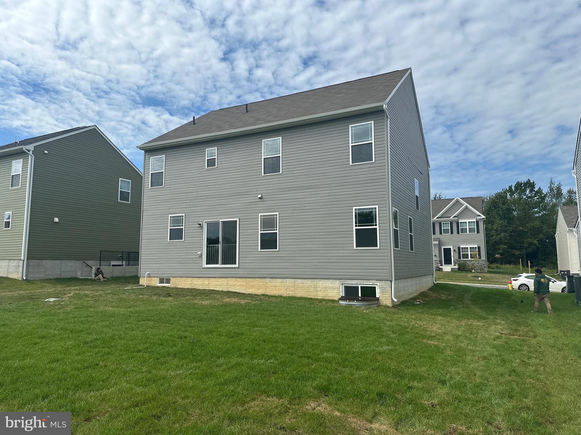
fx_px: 403
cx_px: 290
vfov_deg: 56.8
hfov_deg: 71.6
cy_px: 218
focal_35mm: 24
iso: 80
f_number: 1.78
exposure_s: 1/5848
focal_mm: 6.86
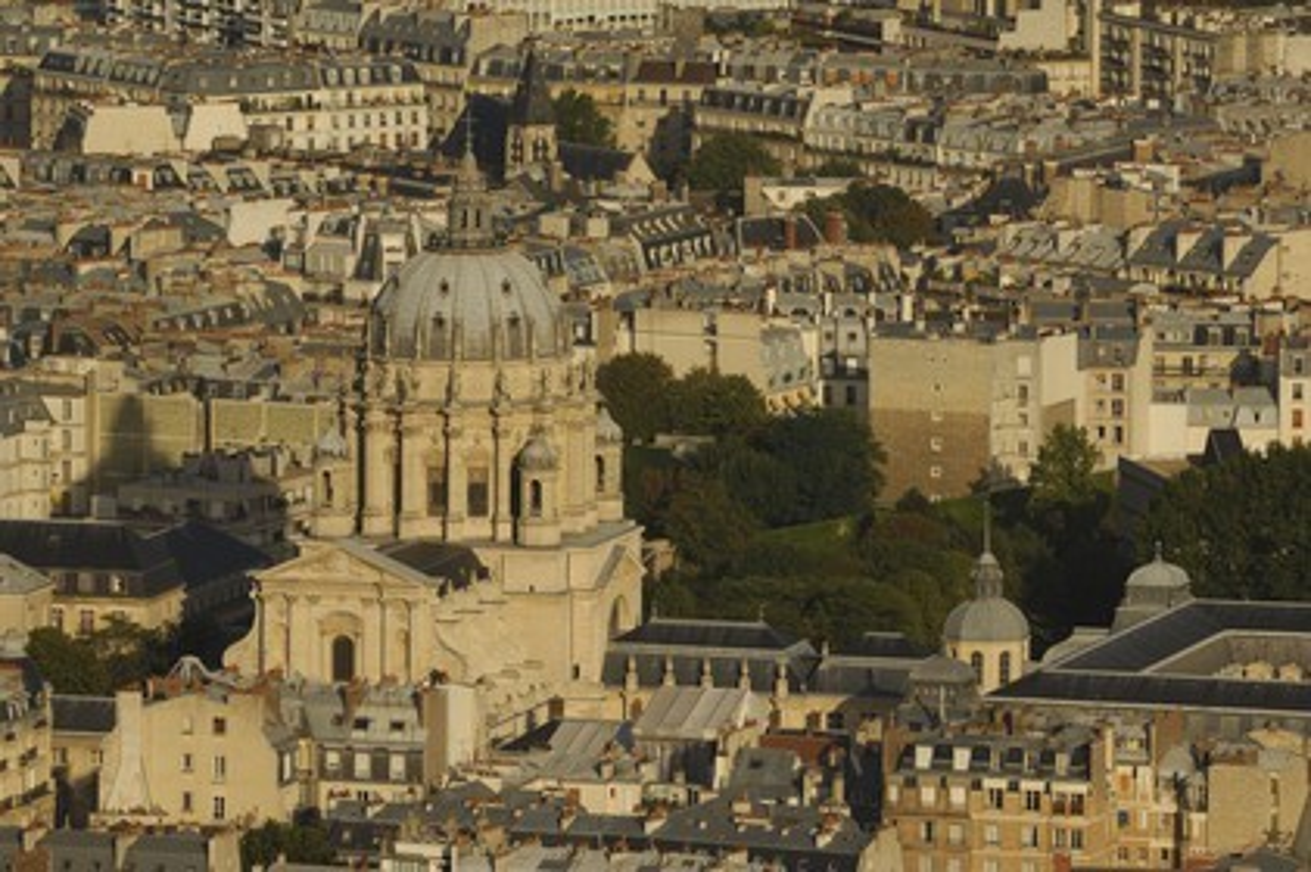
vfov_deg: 3.1
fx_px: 16374
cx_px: 656
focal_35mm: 450
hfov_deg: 4.6
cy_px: 436
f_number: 6
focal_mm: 300
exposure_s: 1/640
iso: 100
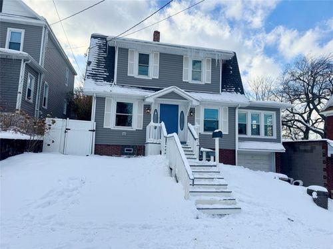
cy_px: 124
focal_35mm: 24
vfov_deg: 56.8
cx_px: 166
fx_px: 231
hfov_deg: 71.6
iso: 80
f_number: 1.78
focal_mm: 6.76
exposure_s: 1/4950
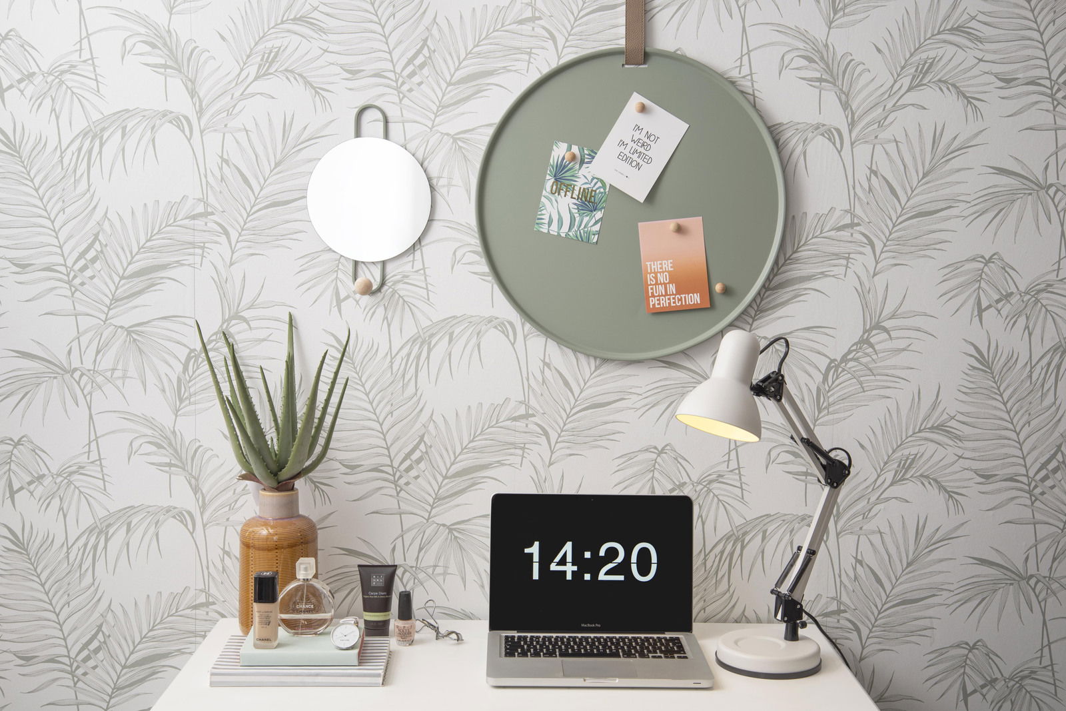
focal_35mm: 45
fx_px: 1333
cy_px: 356
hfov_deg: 43.6
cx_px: 533
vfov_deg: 29.9
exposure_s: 1/5
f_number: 11
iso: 64
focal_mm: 45
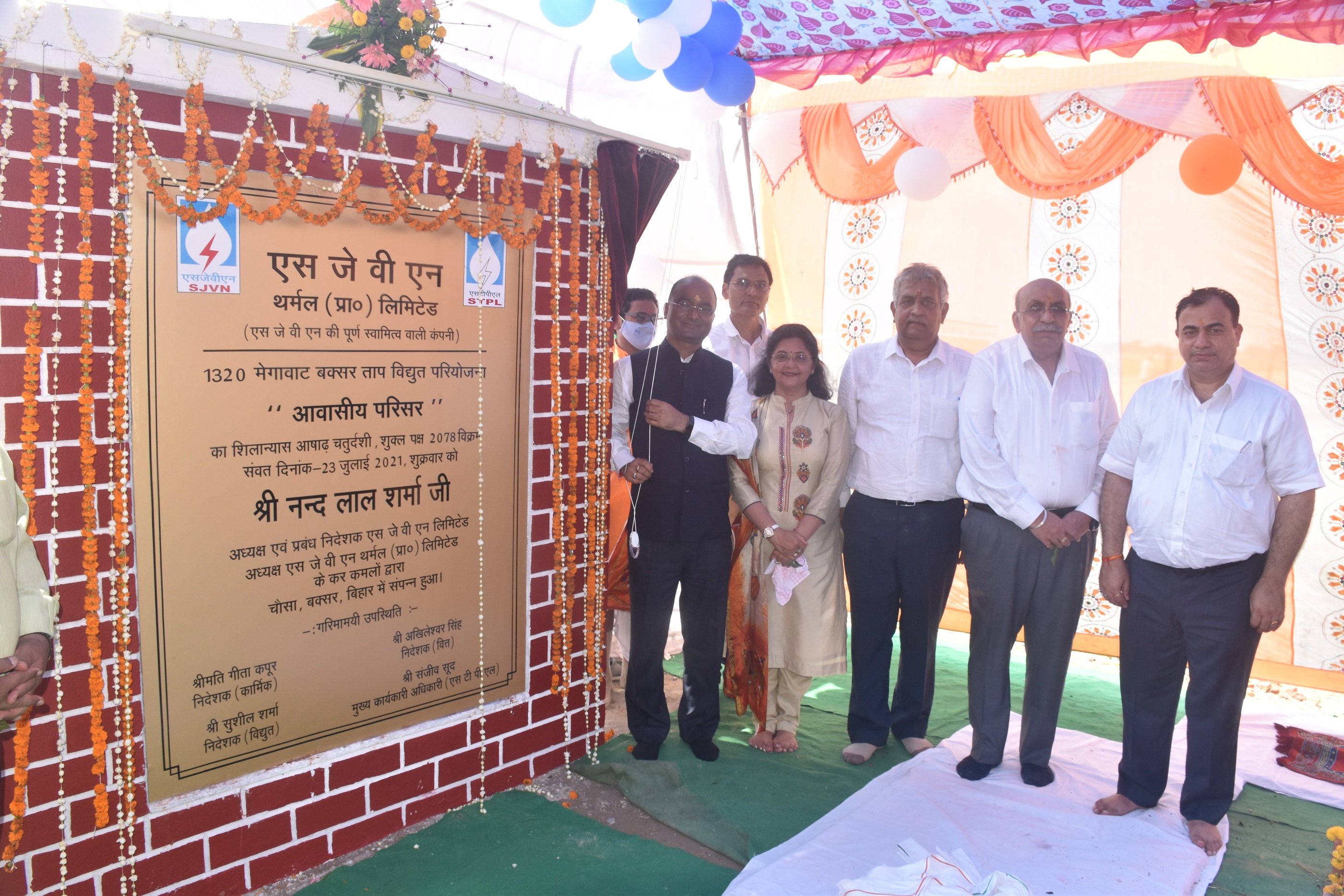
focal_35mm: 27
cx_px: 672
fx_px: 1008
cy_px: 448
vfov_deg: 47.9
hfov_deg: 67.4
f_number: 9
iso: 400
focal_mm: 18
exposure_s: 1/160
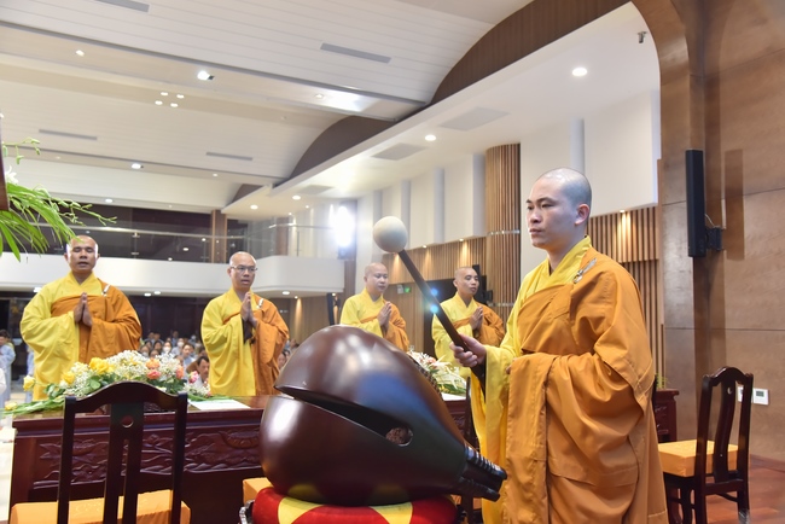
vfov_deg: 41.2
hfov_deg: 58.7
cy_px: 262
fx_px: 698
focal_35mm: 32
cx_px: 392
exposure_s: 1/125
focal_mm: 32
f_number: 4.5
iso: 1600
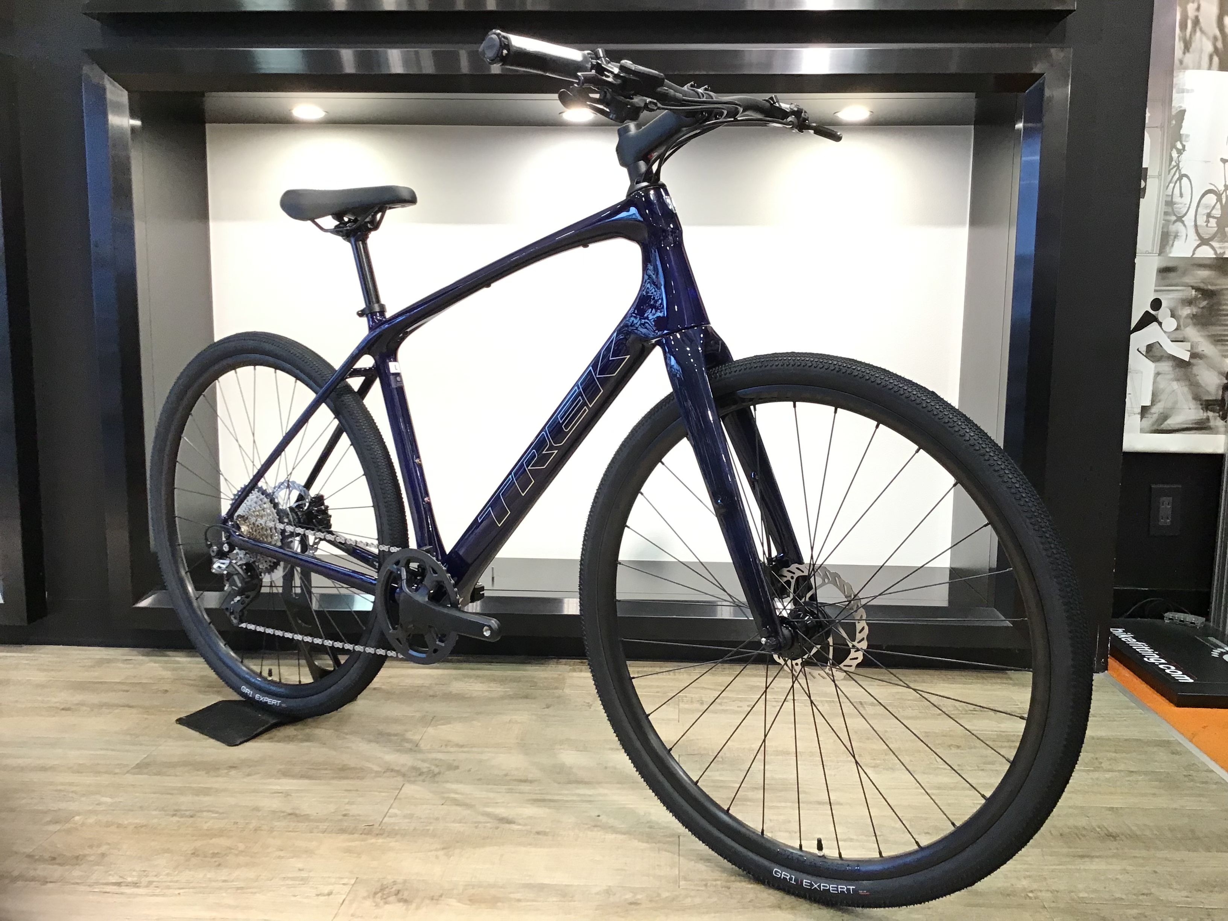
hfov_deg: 58.4
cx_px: 614
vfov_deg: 45.4
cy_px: 460
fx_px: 1100
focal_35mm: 31
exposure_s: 1/30
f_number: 2.4
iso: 64
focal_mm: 3.3
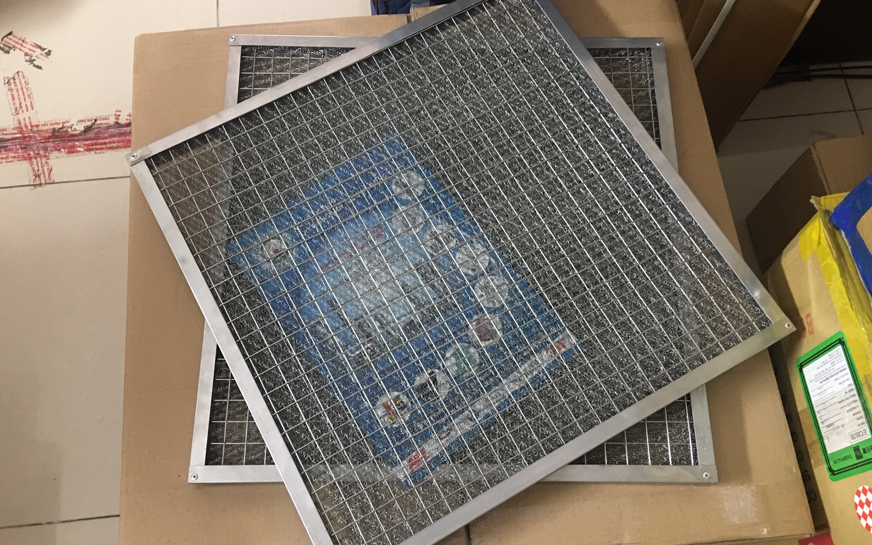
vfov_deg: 40.6
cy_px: 290
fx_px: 737
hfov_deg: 61.2
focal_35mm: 31
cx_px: 438
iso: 100
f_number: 2.2
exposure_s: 1/8
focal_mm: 4.15
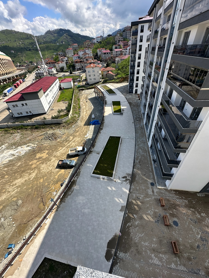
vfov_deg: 102.1
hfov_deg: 85.7
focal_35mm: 14
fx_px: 113
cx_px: 104
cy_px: 139
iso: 50
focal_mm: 2.22
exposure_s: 1/1511
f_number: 2.2
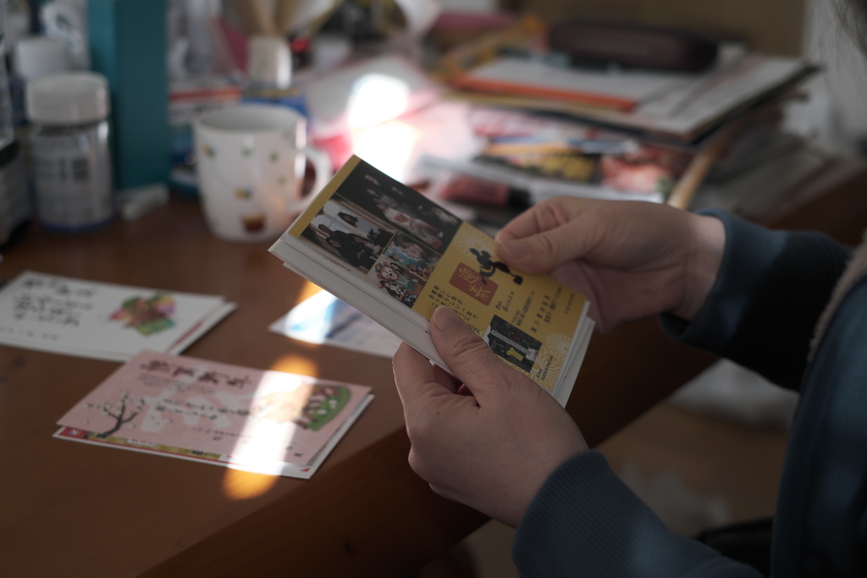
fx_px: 1277
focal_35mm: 53
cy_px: 289
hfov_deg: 37.5
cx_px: 434
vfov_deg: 25.5
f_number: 2.8
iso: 250
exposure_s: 1/150
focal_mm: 35
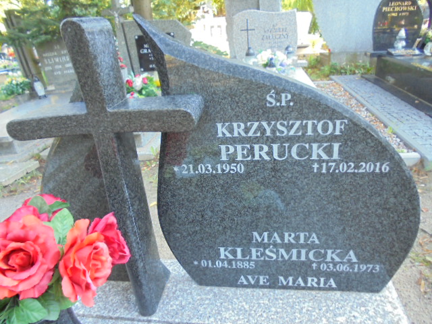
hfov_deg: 67.3
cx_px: 216
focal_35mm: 26
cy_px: 162
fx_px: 324
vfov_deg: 53.1
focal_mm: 4.6
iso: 250
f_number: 3.5
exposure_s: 1/30
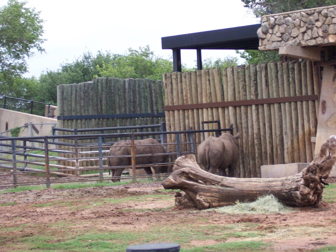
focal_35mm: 132
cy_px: 126
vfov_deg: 11.2
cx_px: 168
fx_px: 1281
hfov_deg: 14.9
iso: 140
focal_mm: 22
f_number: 4.8
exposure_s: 1/125
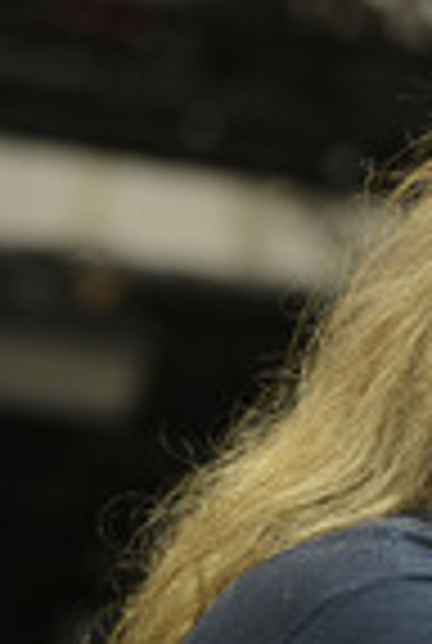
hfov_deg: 3.9
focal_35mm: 346
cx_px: 866
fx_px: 6198
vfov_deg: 5.9
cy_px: 626
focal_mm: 110
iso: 1000
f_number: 4.5
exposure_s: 1/640
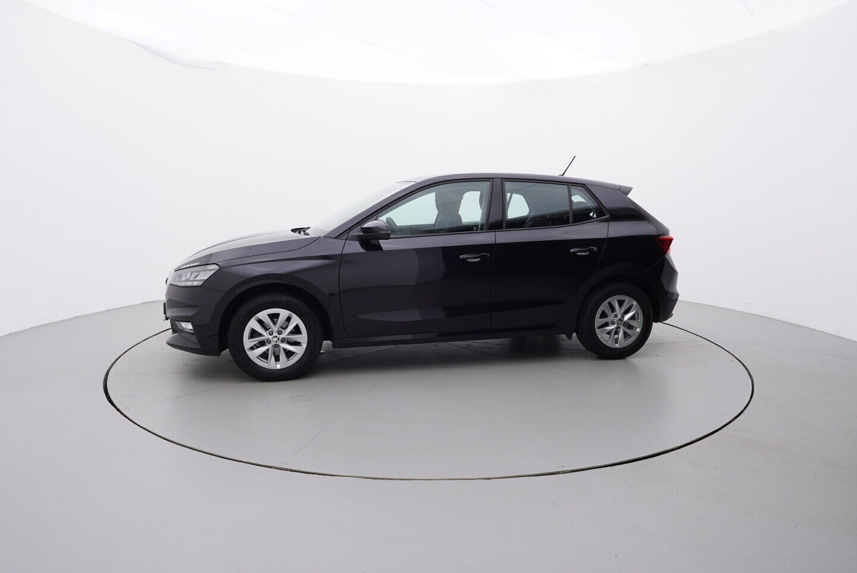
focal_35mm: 22
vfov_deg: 56.2
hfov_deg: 77.3
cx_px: 428
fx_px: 536
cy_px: 286
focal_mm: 15
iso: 200
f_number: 5
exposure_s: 1/80
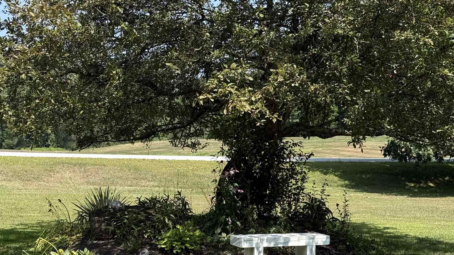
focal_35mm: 77
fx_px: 927
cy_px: 224
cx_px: 221
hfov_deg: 27.5
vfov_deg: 15.5
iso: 64
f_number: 1.78
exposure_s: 1/2146
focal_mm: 6.76
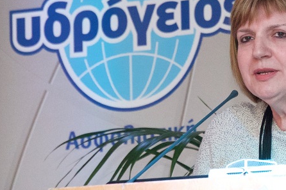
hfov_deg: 4.0
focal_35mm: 513
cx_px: 207
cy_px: 69
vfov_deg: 2.7
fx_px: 4074
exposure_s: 1/125
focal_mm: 191
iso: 12800
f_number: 8
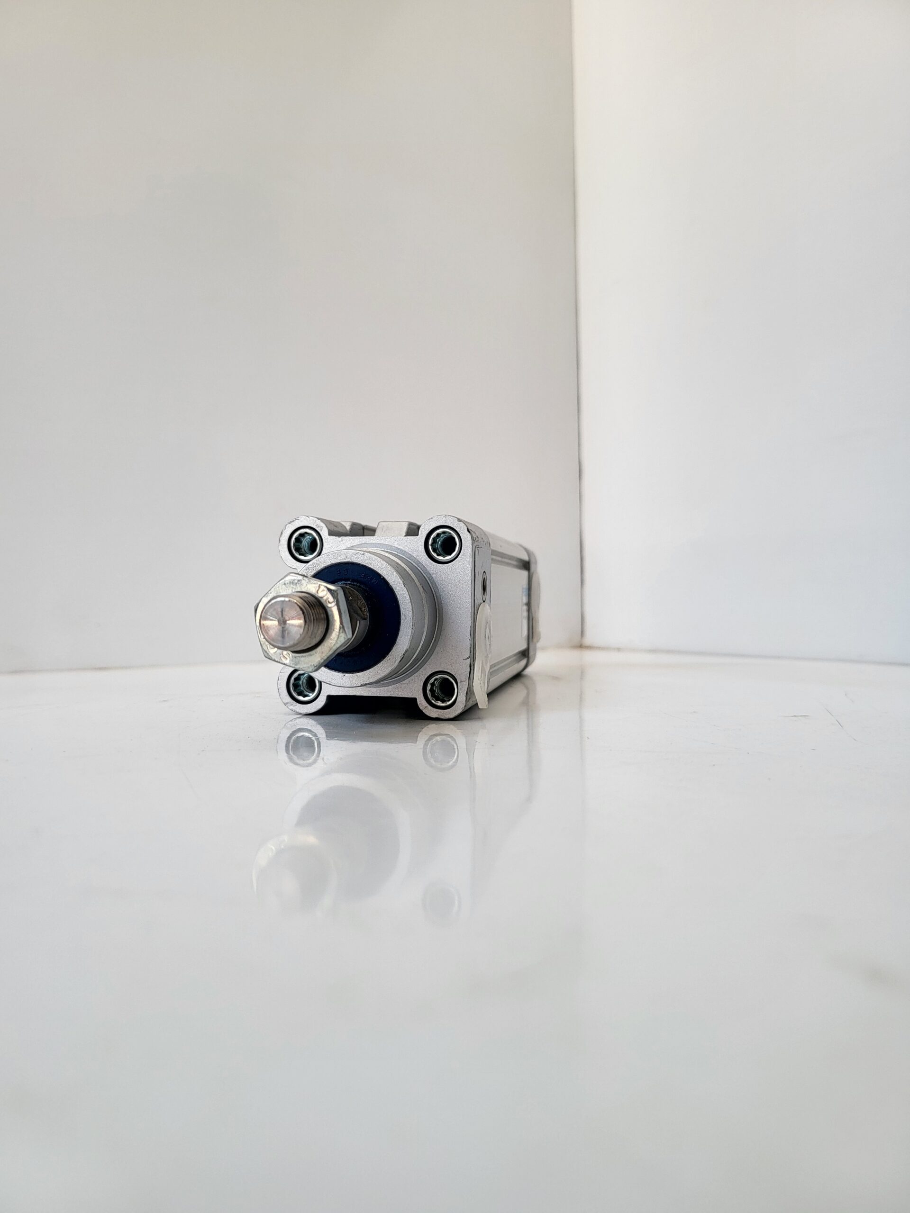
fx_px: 841
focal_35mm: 24
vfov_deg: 71.6
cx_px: 455
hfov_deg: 56.8
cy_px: 606
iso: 40
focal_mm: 5
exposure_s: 1/172
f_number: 1.8
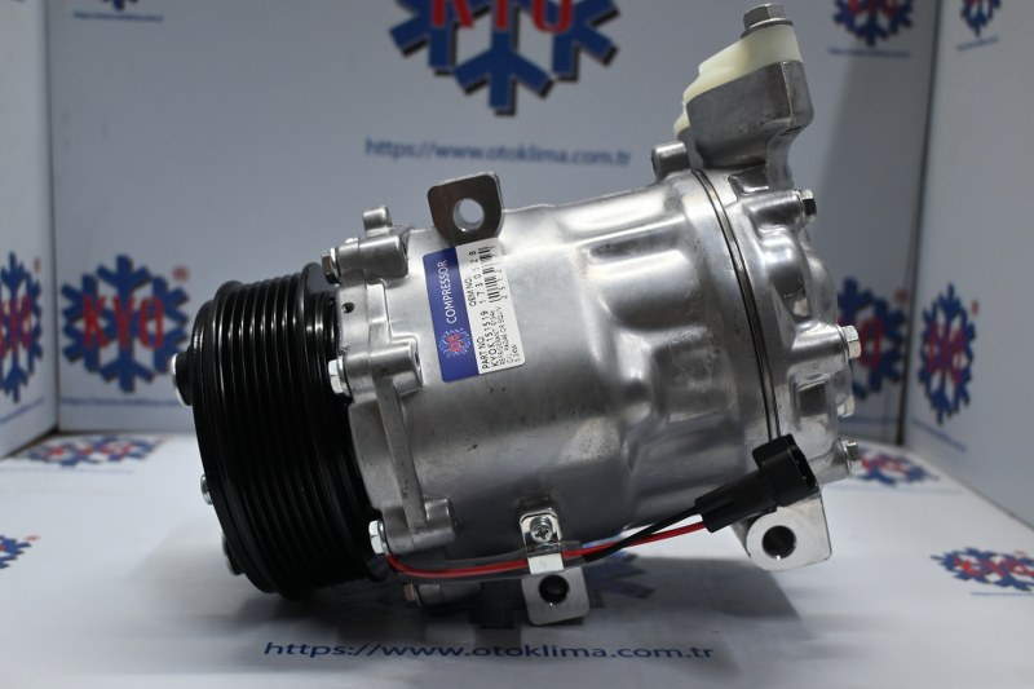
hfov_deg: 51.3
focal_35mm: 38
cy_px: 344
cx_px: 517
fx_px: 1077
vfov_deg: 35.5
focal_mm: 25
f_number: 4.2
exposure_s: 1/125
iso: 900
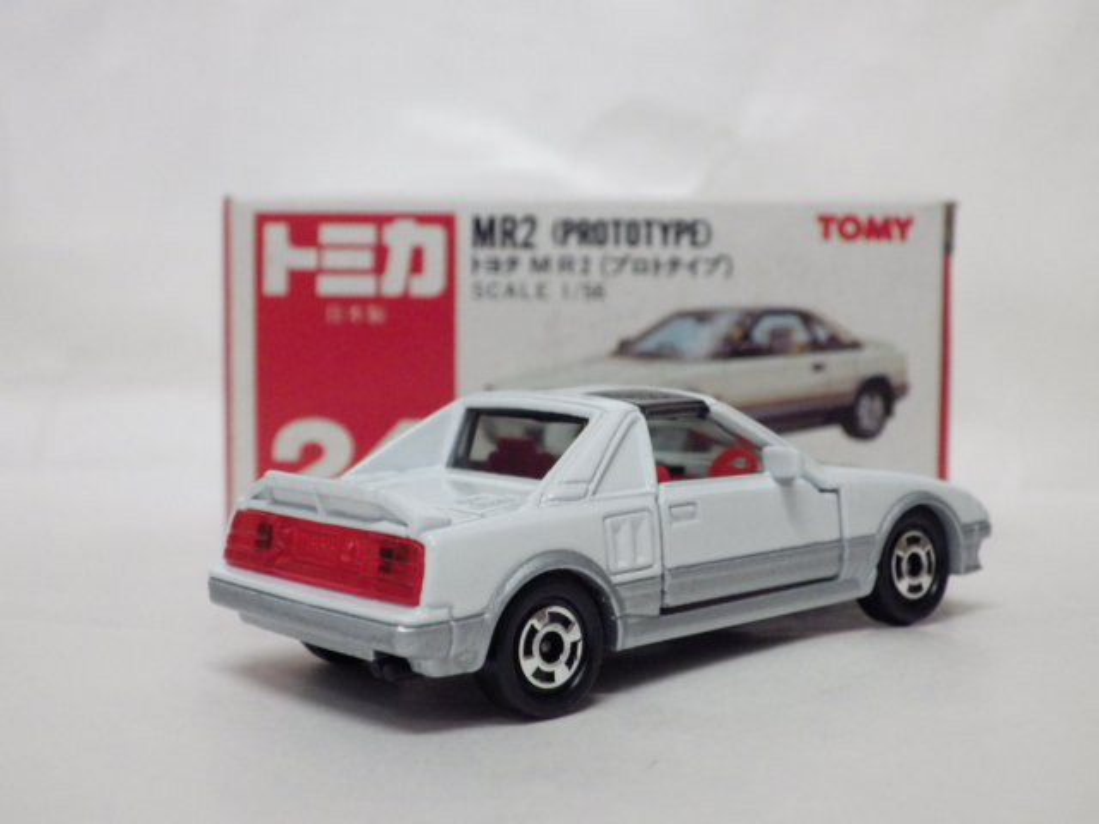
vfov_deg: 24.8
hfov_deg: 32.7
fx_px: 1873
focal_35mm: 59
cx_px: 550
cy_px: 412
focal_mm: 10.7
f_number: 4
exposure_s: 1/50
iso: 800
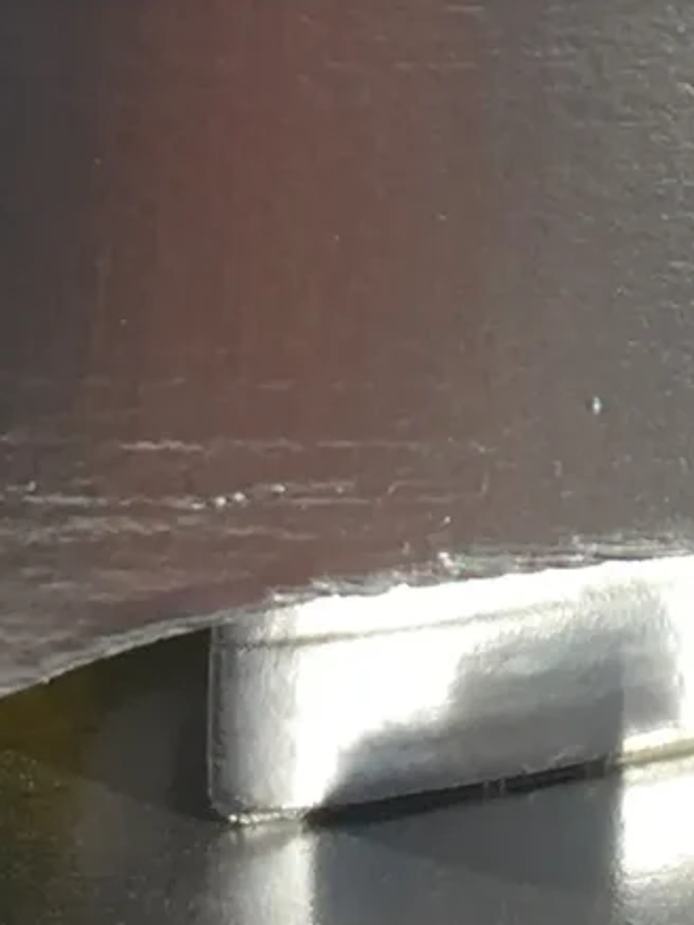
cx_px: 592
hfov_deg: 8.7
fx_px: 4542
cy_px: -686
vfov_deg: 10.9
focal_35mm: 170
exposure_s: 1/3968
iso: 32
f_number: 2.2
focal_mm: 4.15
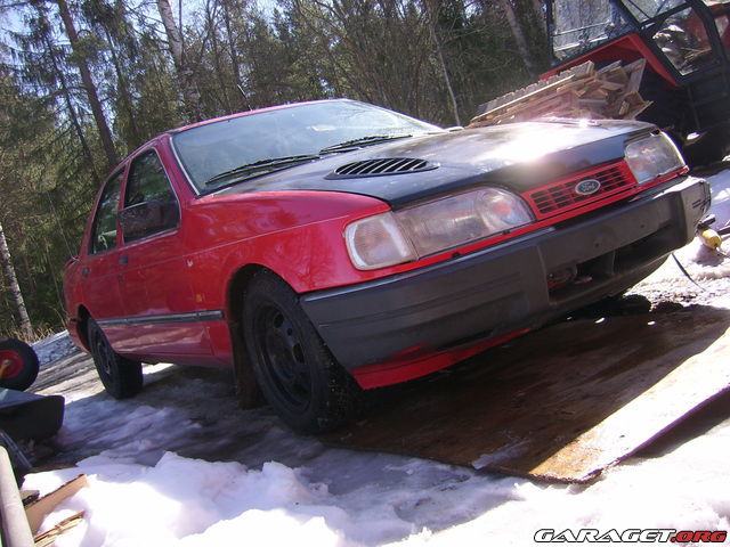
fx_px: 738
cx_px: 365
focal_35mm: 35
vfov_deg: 40.7
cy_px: 274
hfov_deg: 52.6
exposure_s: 1/458
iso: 50
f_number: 2.8
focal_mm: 5.95
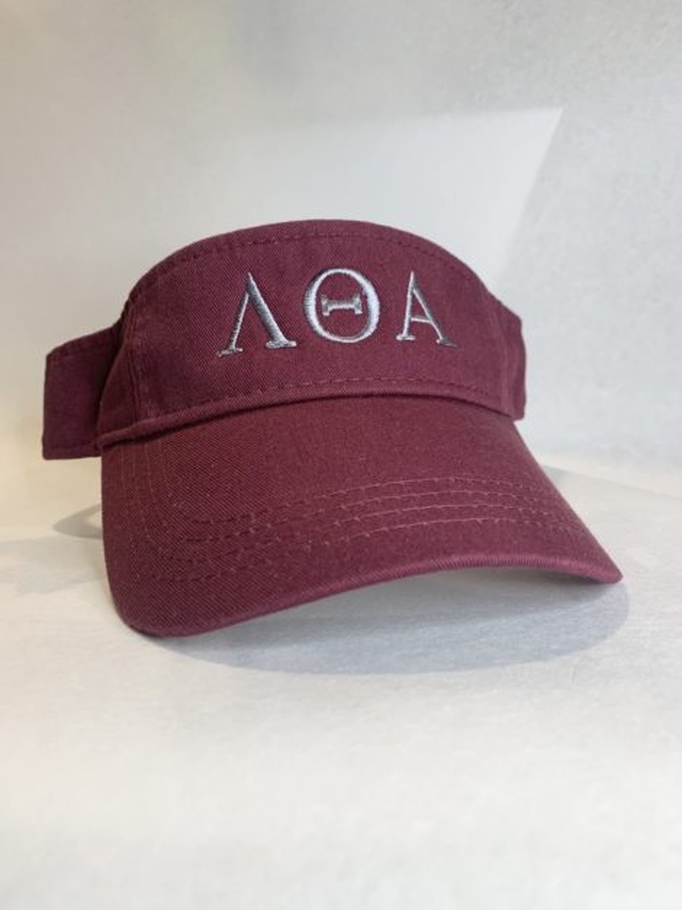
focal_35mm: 26
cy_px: 455
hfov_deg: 53.0
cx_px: 341
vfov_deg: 67.3
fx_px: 683
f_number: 1.8
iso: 80
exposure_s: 1/120
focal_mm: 4.25
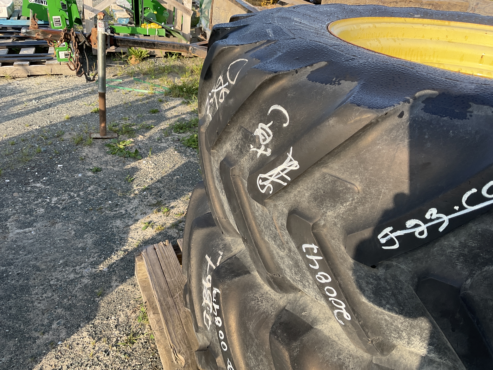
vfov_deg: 48.2
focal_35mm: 29
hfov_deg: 61.7
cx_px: 246
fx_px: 413
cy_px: 185
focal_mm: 3
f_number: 1.8
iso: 16
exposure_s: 1/391
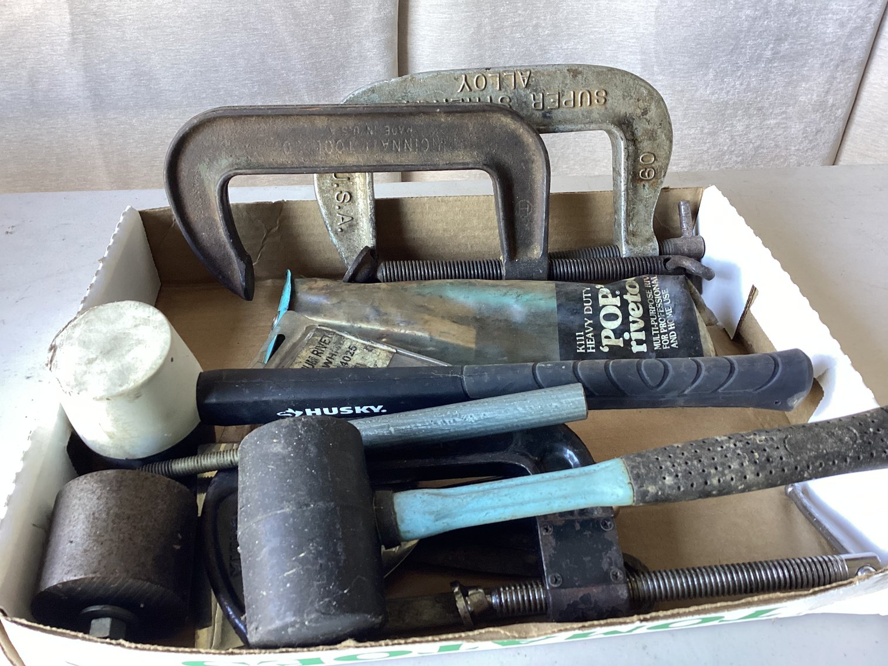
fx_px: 795
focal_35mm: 31
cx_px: 444
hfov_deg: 58.3
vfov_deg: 45.4
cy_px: 333
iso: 160
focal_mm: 3.3
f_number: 2.4
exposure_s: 1/60
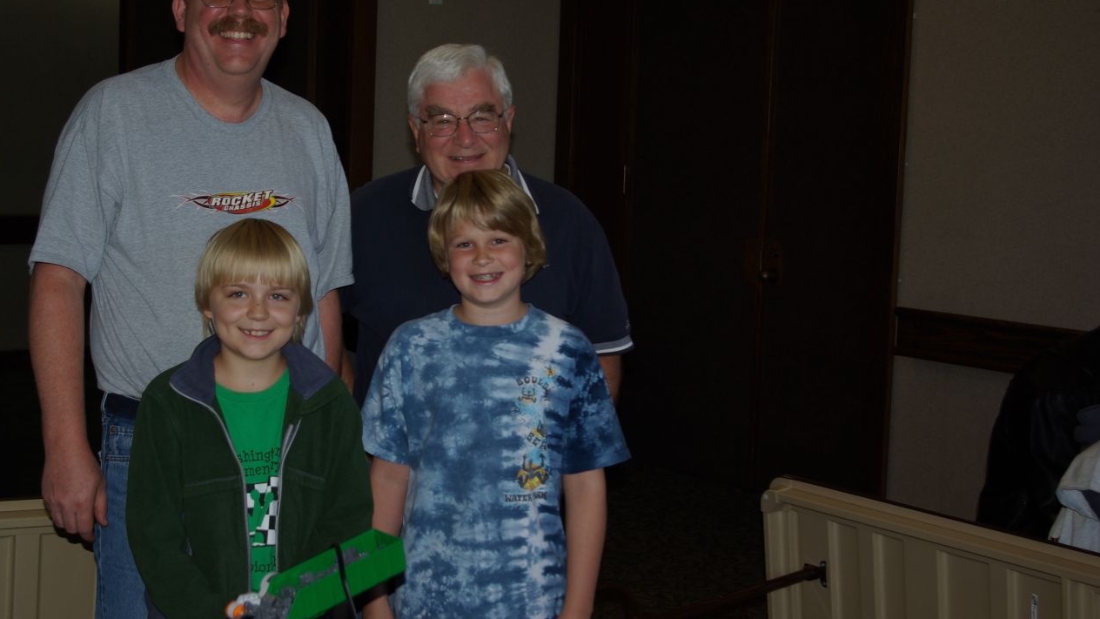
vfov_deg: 19.5
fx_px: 1797
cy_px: 289
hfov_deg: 33.9
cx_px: 449
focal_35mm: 62
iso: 100
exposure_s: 1/50
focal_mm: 33
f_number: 4
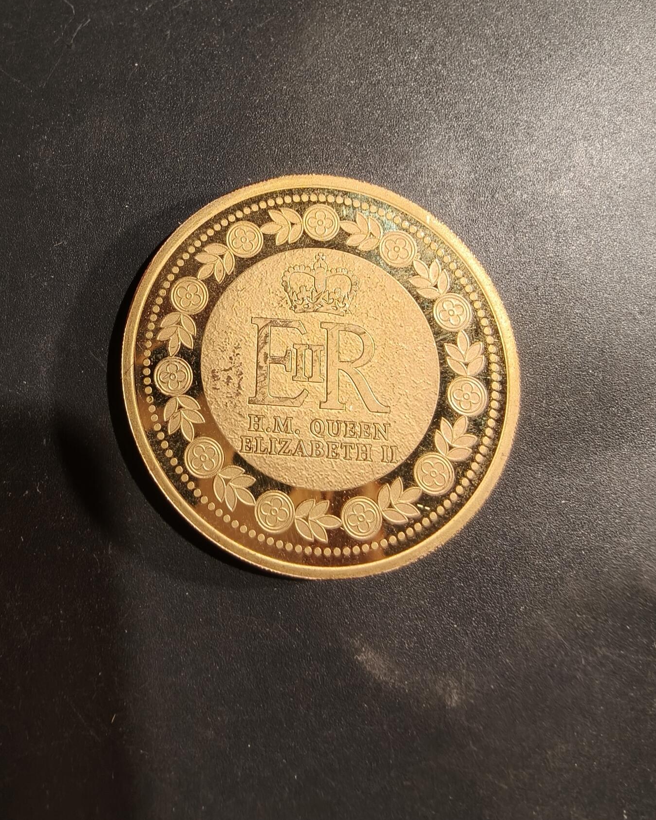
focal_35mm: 24
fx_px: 583
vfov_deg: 70.2
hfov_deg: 58.8
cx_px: 328
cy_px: 431
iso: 160
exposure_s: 1/100
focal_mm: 2.32
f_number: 2
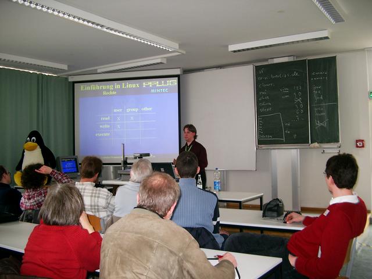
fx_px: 398
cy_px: 140
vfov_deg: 38.7
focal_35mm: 37
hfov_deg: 50.1
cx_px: 186
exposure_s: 1/60
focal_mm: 7.6
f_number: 2.6
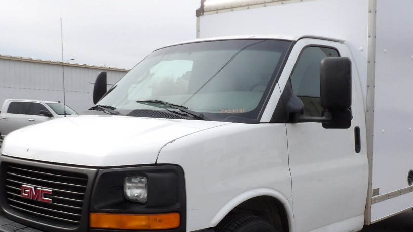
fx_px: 504
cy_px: 158
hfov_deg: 44.2
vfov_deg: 25.8
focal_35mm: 46
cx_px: 263
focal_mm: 4.3
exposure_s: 1/643
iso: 100
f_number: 4.6
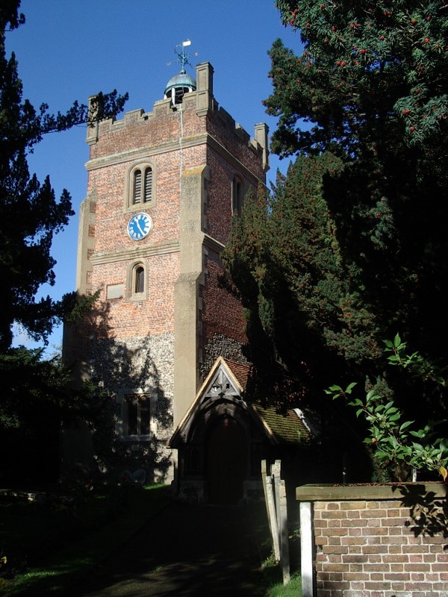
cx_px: 224
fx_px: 656
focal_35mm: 38
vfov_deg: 49.0
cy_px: 298
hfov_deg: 37.7
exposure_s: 1/320
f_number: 4.8
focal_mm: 5.8
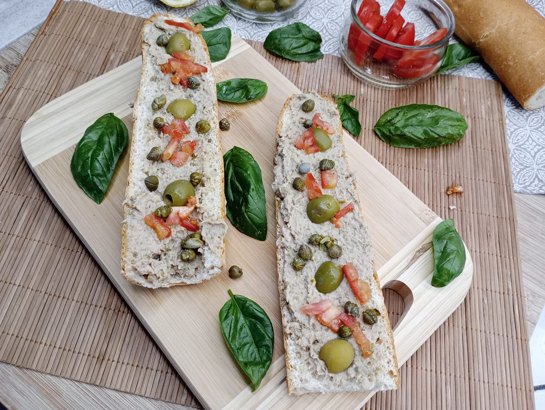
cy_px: 205
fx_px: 441
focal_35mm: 28
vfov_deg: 49.9
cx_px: 272
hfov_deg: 63.4
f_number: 1.8
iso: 480
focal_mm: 4.27
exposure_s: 1/33.3
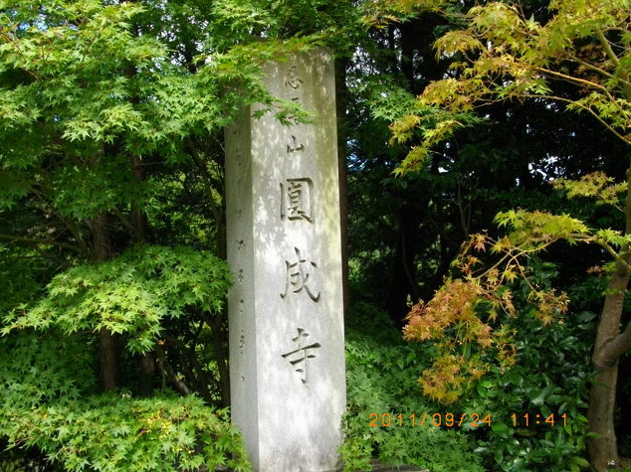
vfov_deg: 35.9
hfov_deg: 46.8
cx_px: 311
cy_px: 232
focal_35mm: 40
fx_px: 729
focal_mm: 7.1
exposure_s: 1/200
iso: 100
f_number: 3.2
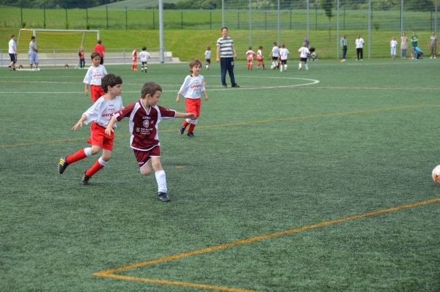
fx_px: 1374
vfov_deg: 12.2
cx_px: 220
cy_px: 146
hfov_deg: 18.2
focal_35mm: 112
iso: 400
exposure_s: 1/1250
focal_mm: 75
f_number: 5.3
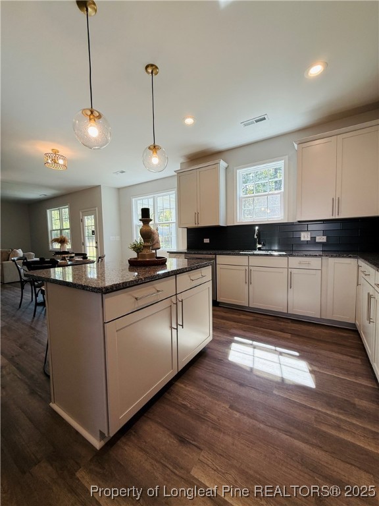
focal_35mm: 14
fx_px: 204
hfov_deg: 85.7
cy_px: 253
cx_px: 190
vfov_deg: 102.1
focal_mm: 2.22
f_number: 2.2
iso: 80
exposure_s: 1/120
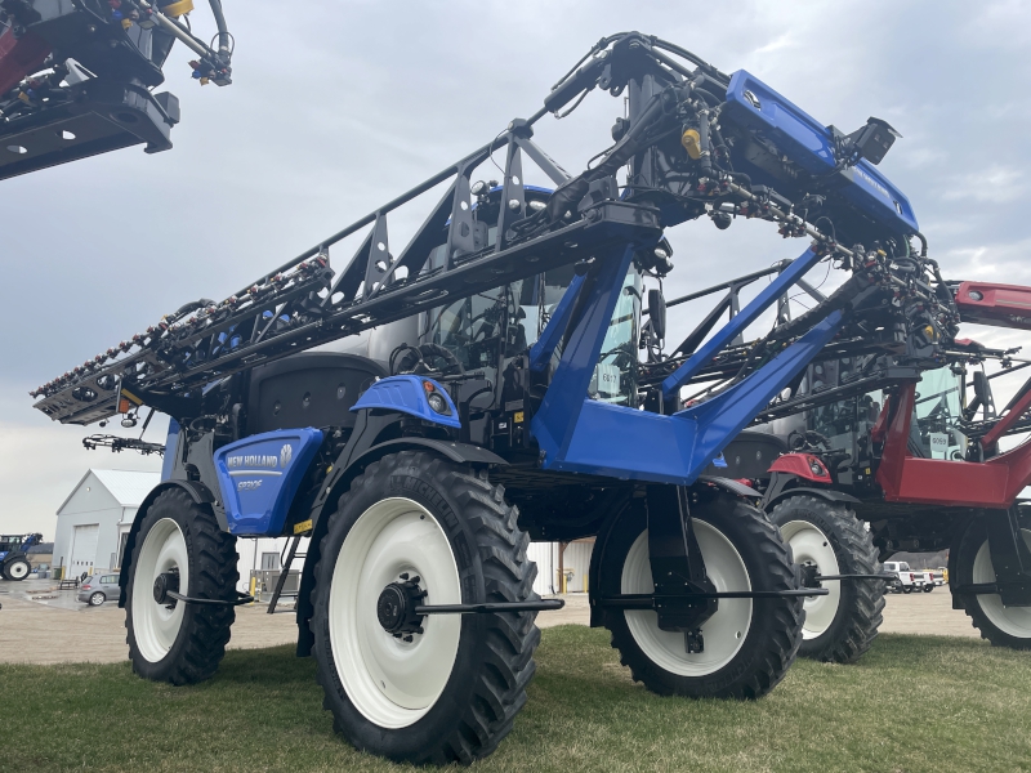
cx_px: 516
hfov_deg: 67.3
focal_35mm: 26
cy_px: 386
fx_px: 774
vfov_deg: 53.1
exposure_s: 1/972
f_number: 1.6
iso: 32
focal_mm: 4.2
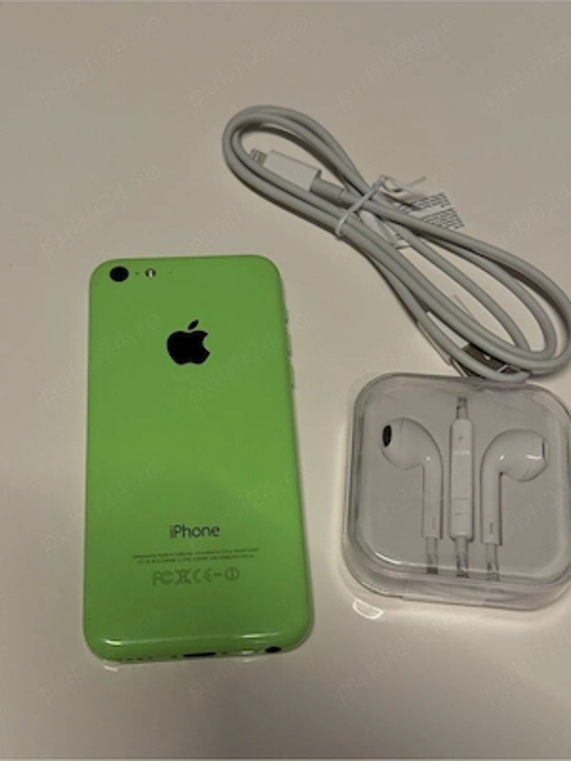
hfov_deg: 30.3
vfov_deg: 39.7
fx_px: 1056
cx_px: 286
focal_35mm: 48
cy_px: 380
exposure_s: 1/100
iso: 200
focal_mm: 6.76
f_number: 1.78
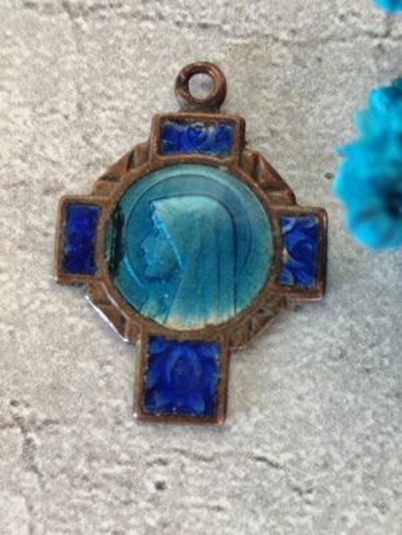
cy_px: 268
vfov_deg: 21.1
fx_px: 1440
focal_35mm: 93
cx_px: 201
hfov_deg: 15.9
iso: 500
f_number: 1.65
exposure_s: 1/25
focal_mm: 6.19
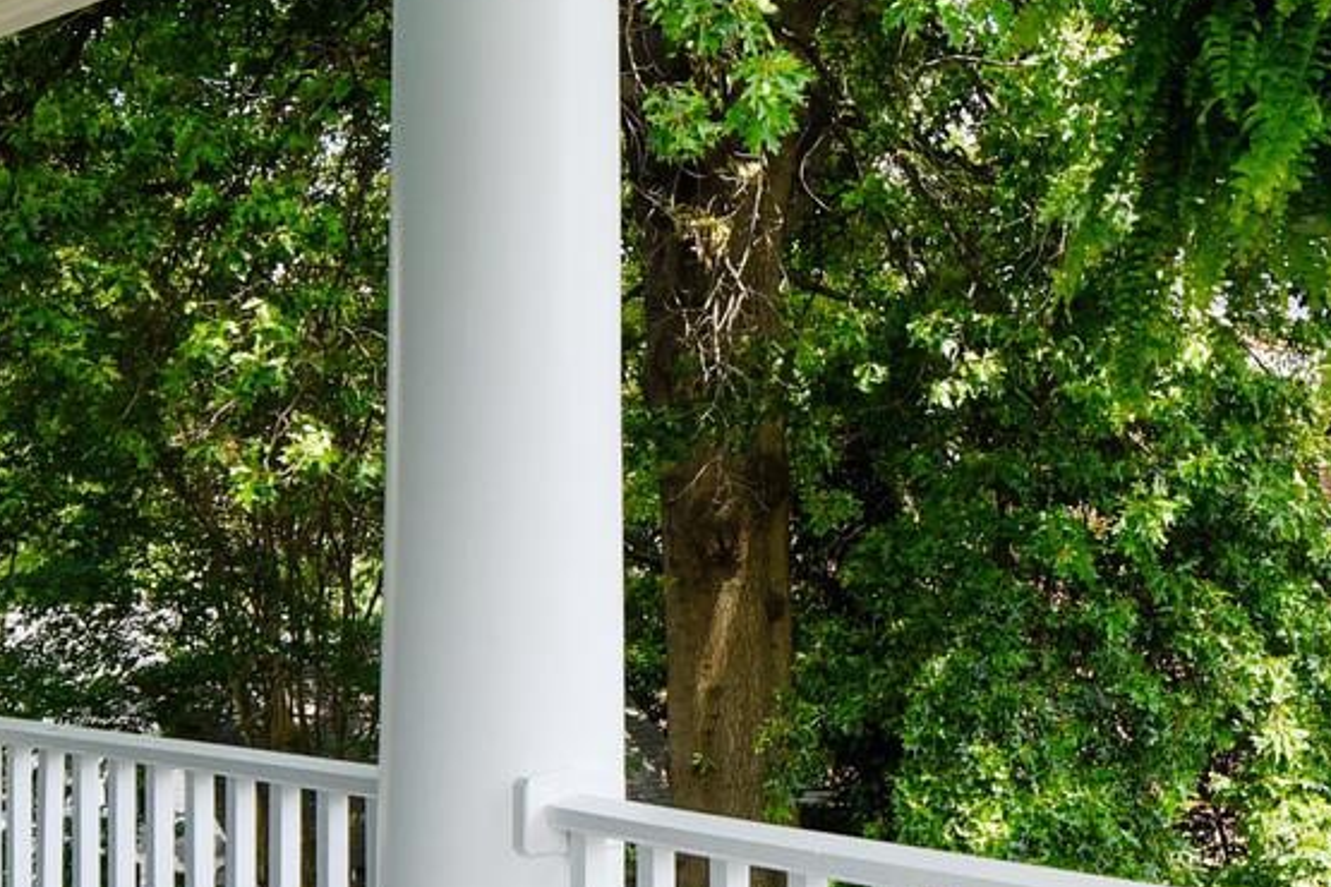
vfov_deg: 22.9
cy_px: 566
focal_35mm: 59
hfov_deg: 33.8
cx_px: 827
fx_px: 2181
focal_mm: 16
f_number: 6.3
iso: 100
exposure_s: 1/160
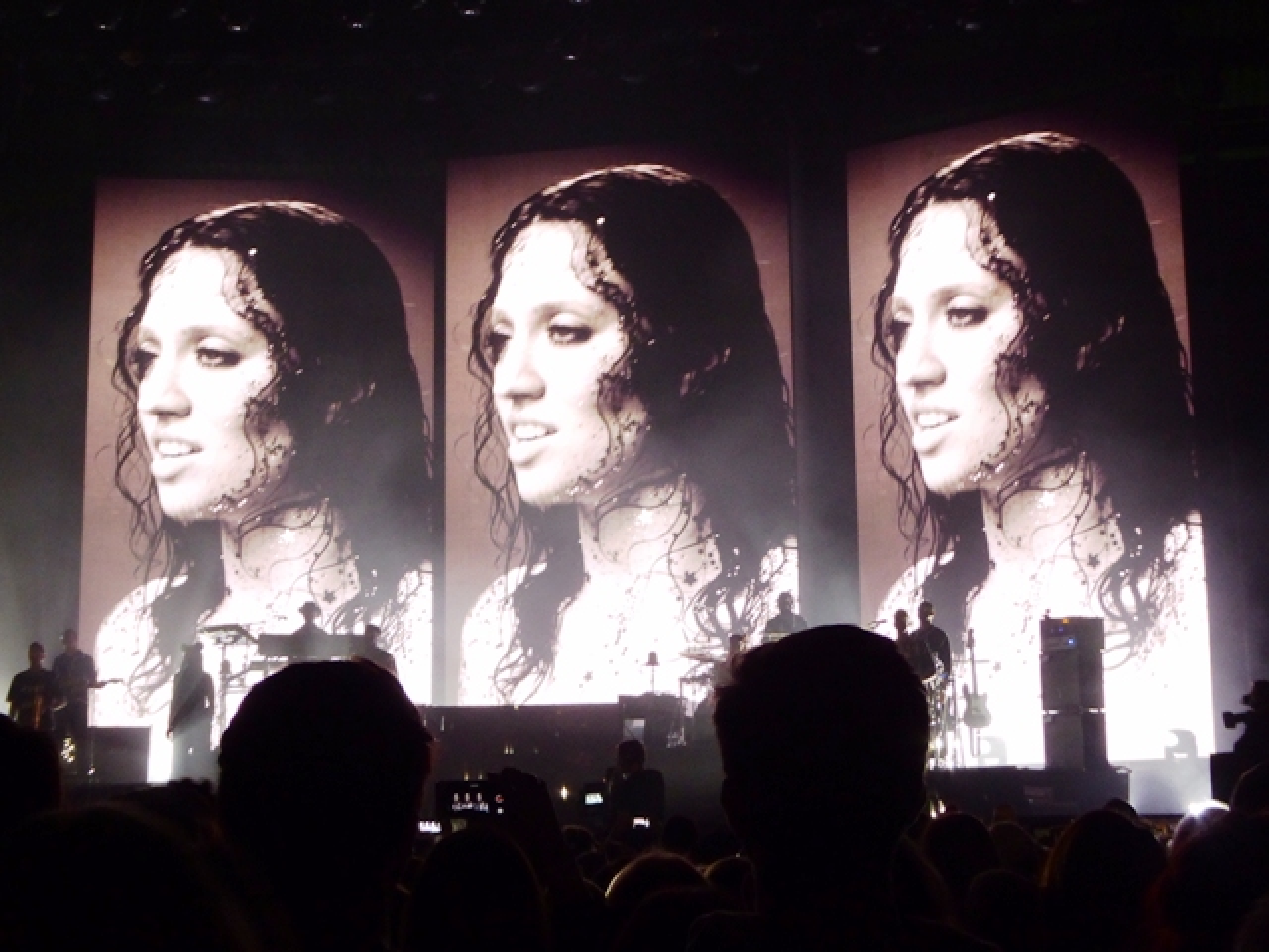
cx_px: 634
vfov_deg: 29.7
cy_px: 476
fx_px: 1796
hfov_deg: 38.9
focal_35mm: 49
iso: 400
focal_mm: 8.4
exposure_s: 1/8
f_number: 4
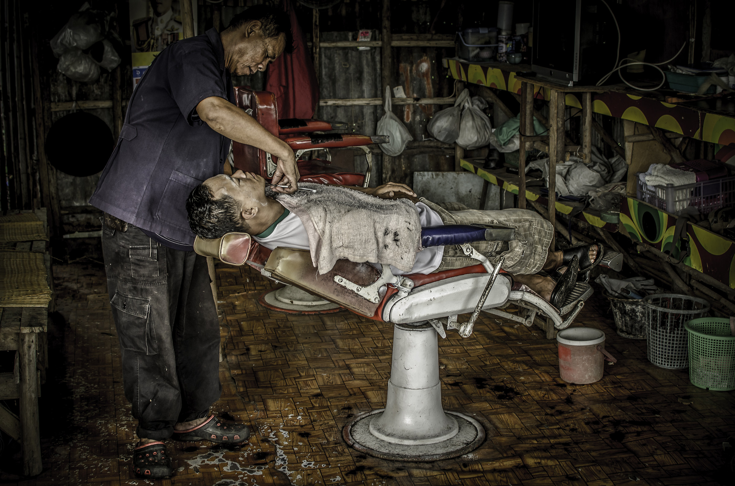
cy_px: 243
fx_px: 1070
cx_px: 368
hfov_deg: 37.9
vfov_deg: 25.6
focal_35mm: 52
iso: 320
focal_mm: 35
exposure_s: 1/80
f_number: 3.5
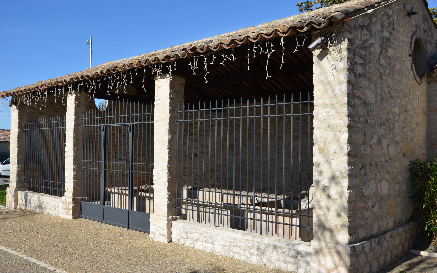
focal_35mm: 34
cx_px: 219
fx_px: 405
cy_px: 134
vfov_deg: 37.3
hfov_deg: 56.7
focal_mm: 22
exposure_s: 1/250
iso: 100
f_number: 8
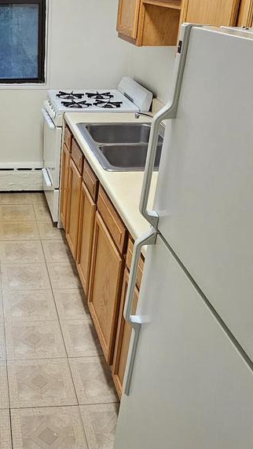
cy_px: 213
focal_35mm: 38
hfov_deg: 30.1
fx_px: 453
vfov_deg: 52.8
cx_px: 34
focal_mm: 2.2
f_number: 2.2
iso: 100
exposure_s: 1/60
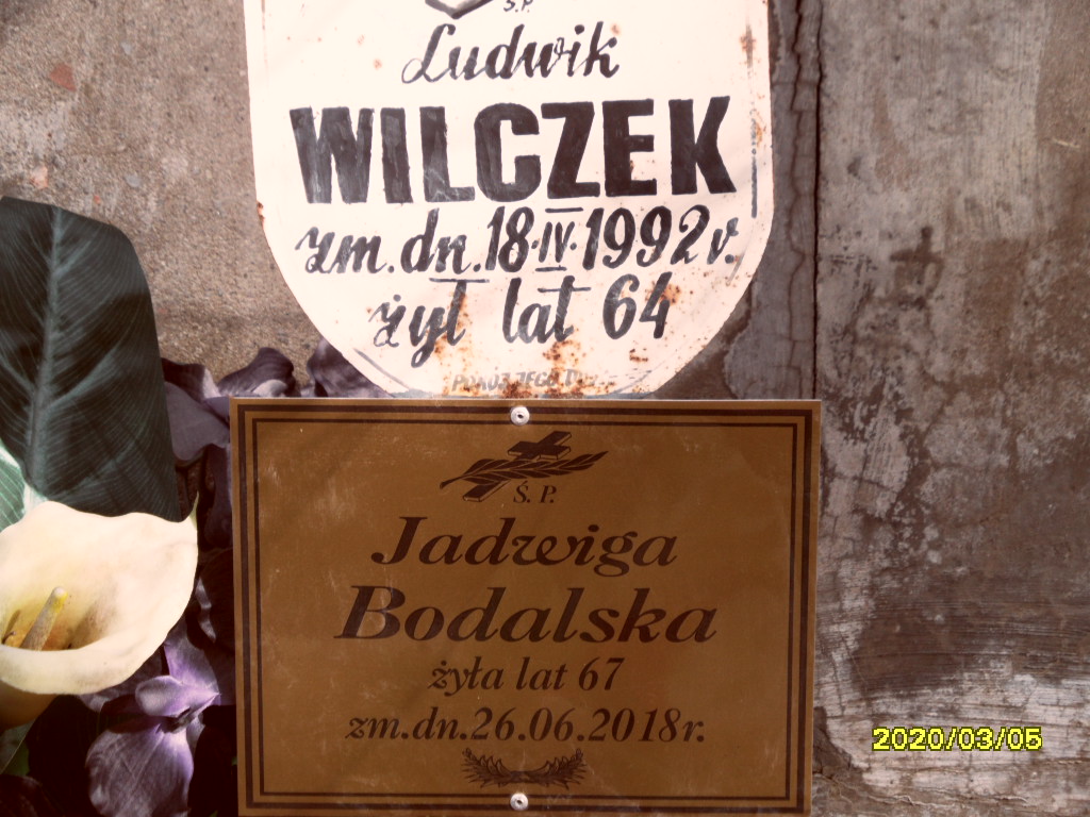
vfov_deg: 9.9
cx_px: 545
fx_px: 4723
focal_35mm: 150
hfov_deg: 13.2
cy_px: 408
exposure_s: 1/60
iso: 100
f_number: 4.4
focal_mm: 24.6
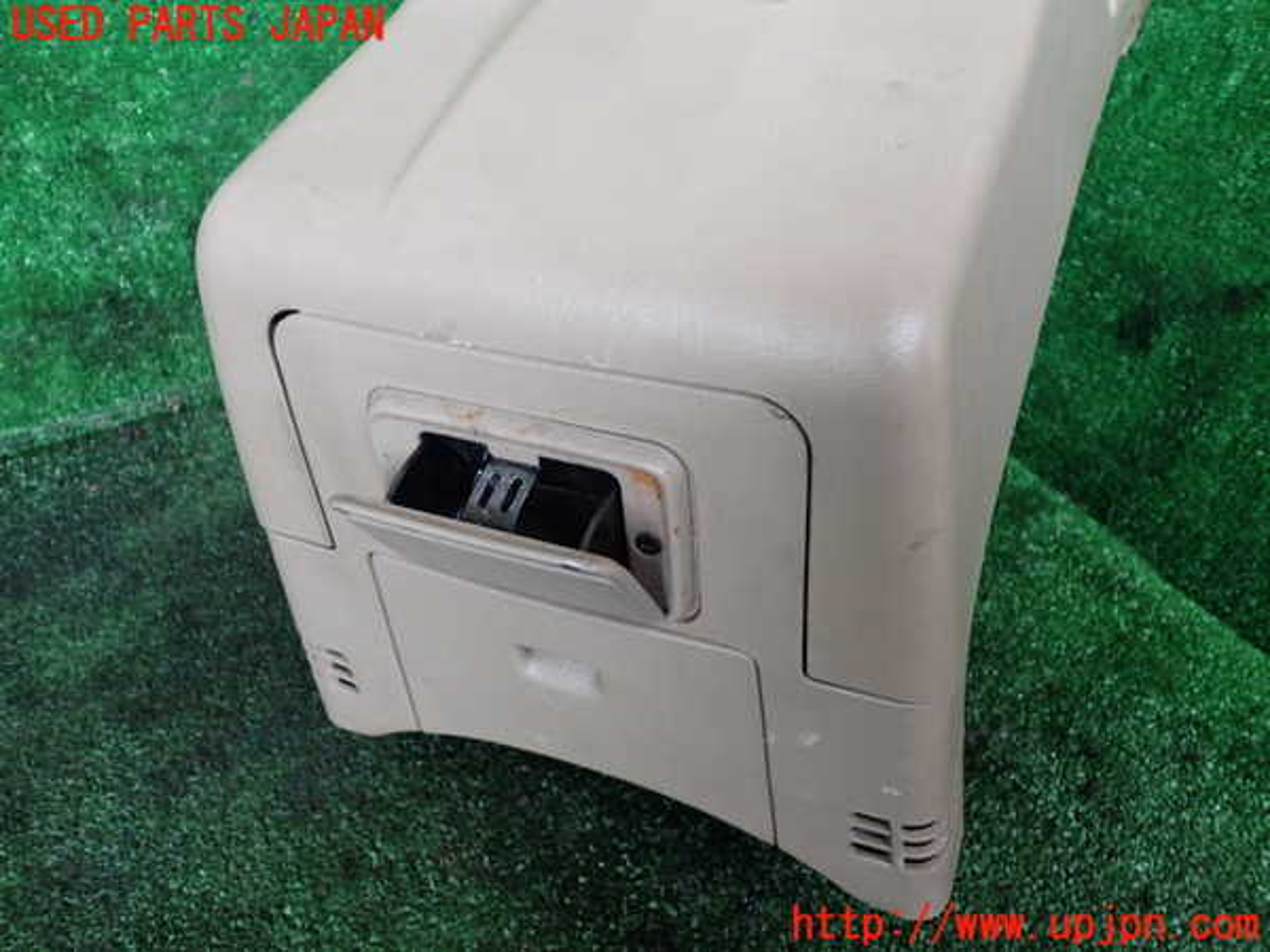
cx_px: 635
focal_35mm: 30
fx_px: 1101
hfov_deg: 60.0
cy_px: 476
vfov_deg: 46.8
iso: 200
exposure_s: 1/30
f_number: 2.3
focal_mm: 5.4
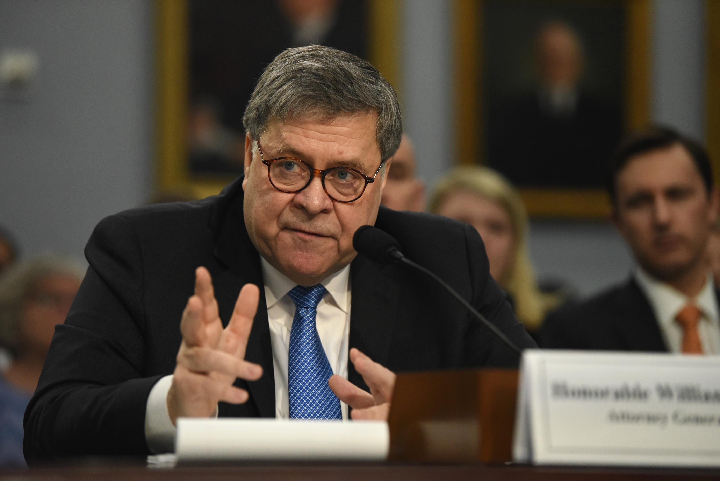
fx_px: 3001
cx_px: 360
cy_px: 240
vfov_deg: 9.2
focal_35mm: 150
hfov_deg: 13.7
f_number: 2.8
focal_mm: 150
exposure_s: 1/800
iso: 3200
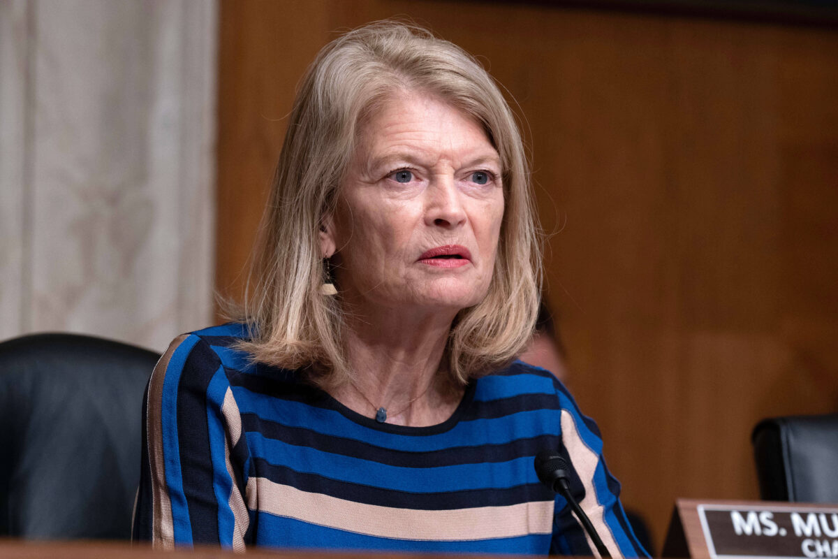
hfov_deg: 10.3
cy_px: 280
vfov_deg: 6.9
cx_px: 419
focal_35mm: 200
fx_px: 4655
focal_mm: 200
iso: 2000
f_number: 5
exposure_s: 1/500
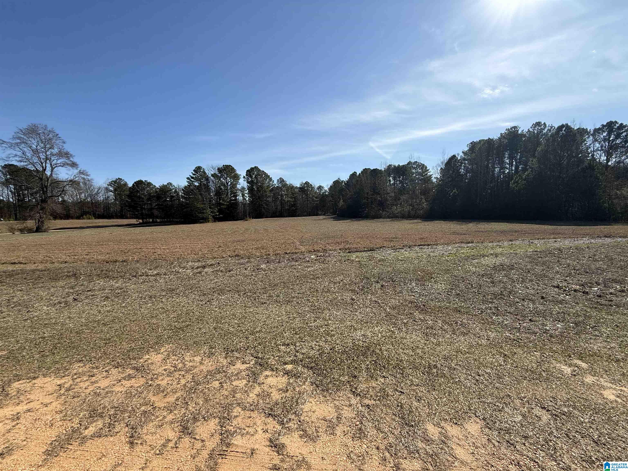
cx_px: 314
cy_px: 236
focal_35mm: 14
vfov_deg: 85.7
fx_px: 254
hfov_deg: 102.1
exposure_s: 1/2165
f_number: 2.2
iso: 50
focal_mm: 2.22
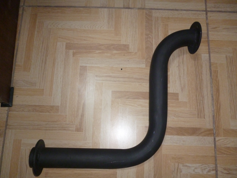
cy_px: 91
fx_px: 199
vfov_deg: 48.2
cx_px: 116
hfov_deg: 61.7
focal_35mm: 29
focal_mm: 5
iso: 400
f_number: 3.1
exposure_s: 1/60
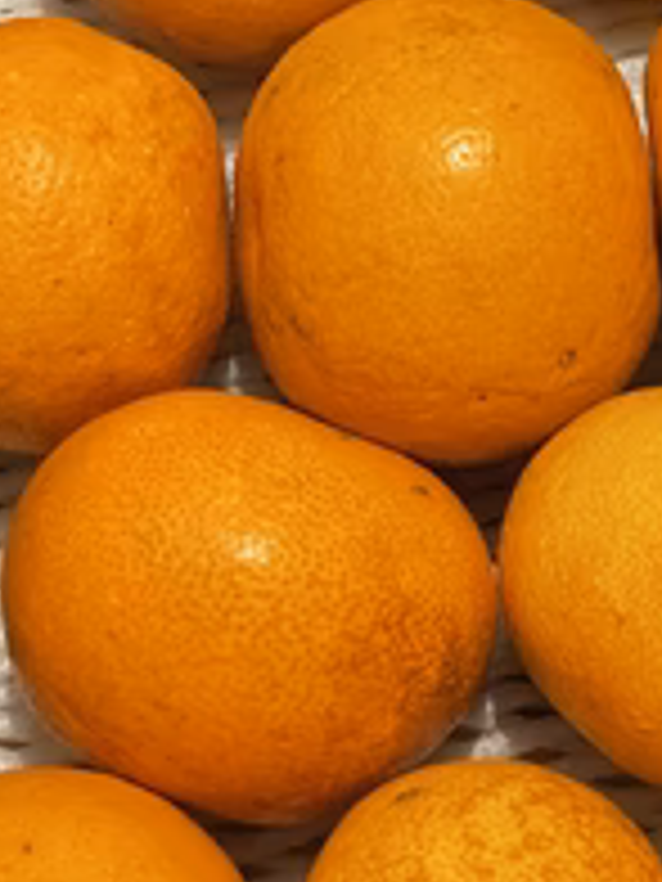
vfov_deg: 18.4
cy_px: 171
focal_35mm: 106
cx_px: 495
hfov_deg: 13.9
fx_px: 2703
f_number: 2
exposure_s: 1/50
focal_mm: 6
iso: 400
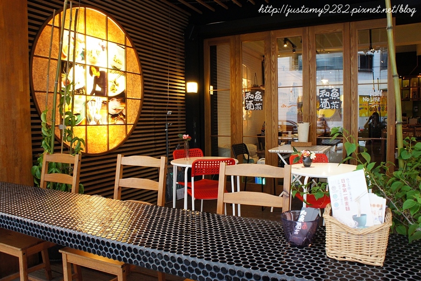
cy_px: 140
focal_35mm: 27
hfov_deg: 67.4
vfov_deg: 47.9
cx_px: 210
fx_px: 316
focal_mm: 18
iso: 1600
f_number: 8
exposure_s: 1/13
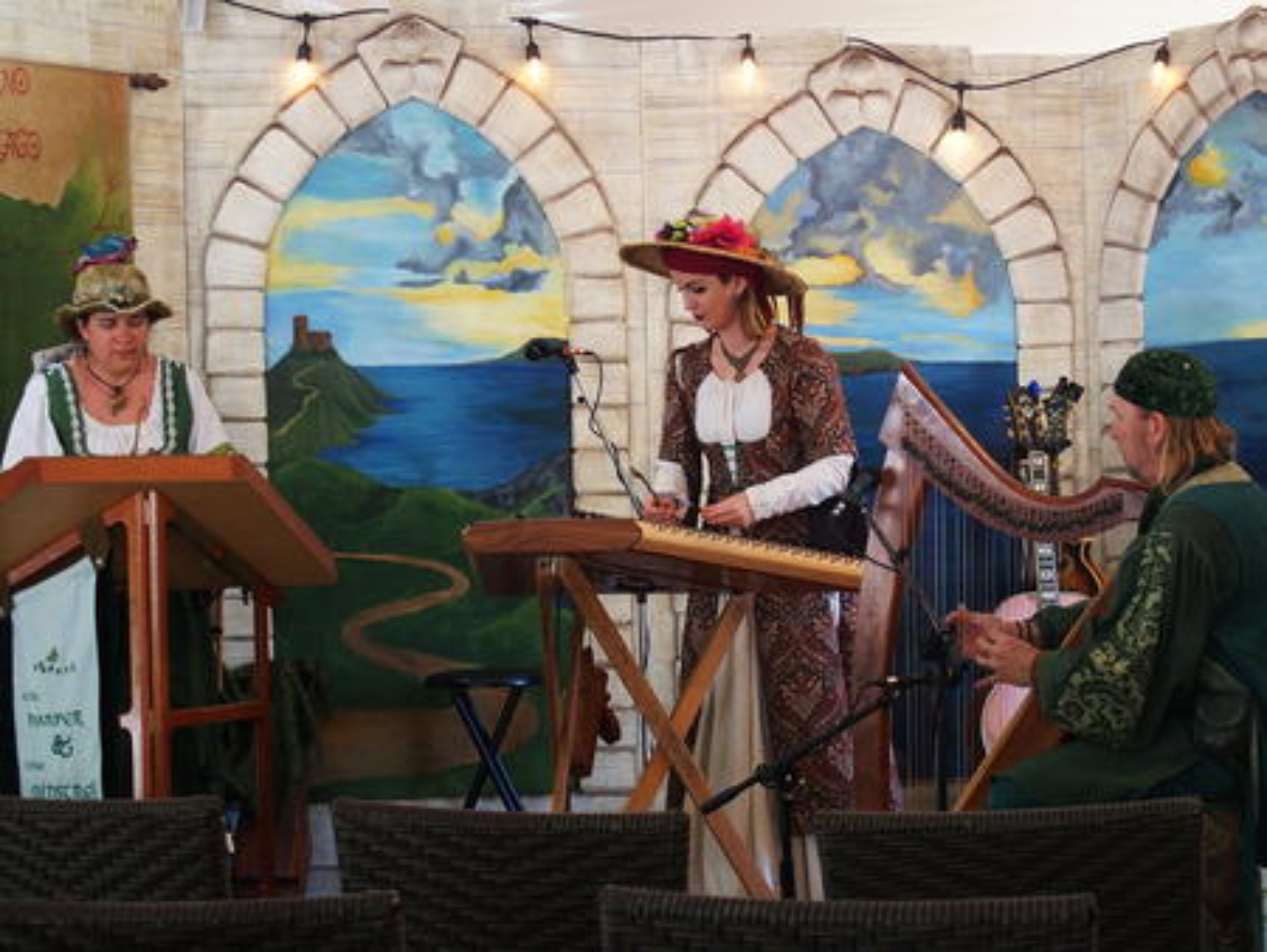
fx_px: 3113
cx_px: 634
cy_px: 476
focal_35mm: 85
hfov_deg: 23.0
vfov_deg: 17.4
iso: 320
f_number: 2.8
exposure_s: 1/80
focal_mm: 17.8
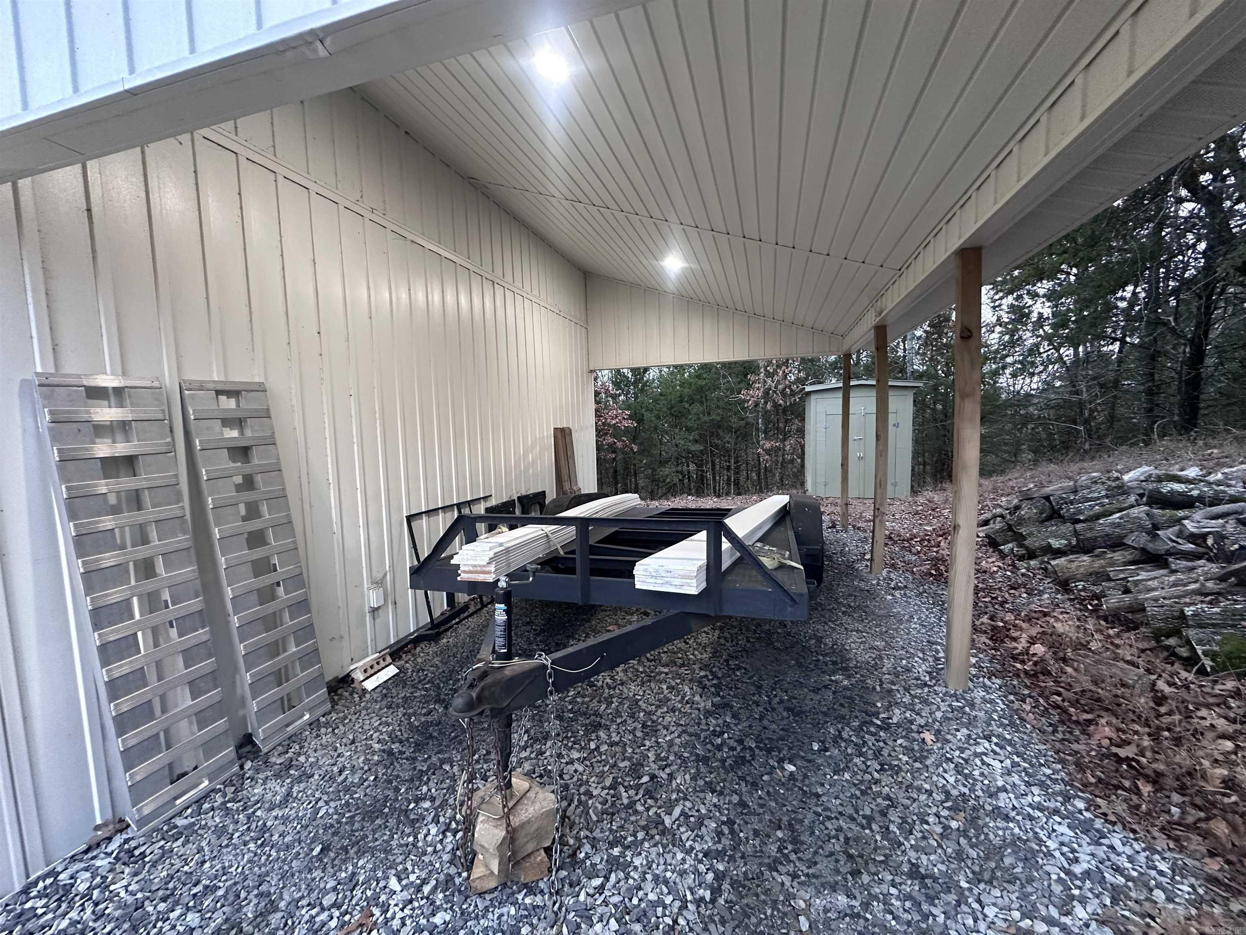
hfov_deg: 102.1
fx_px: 504
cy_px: 468
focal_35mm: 14
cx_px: 623
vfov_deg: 85.7
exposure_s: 1/60
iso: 400
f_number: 2.2
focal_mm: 2.22
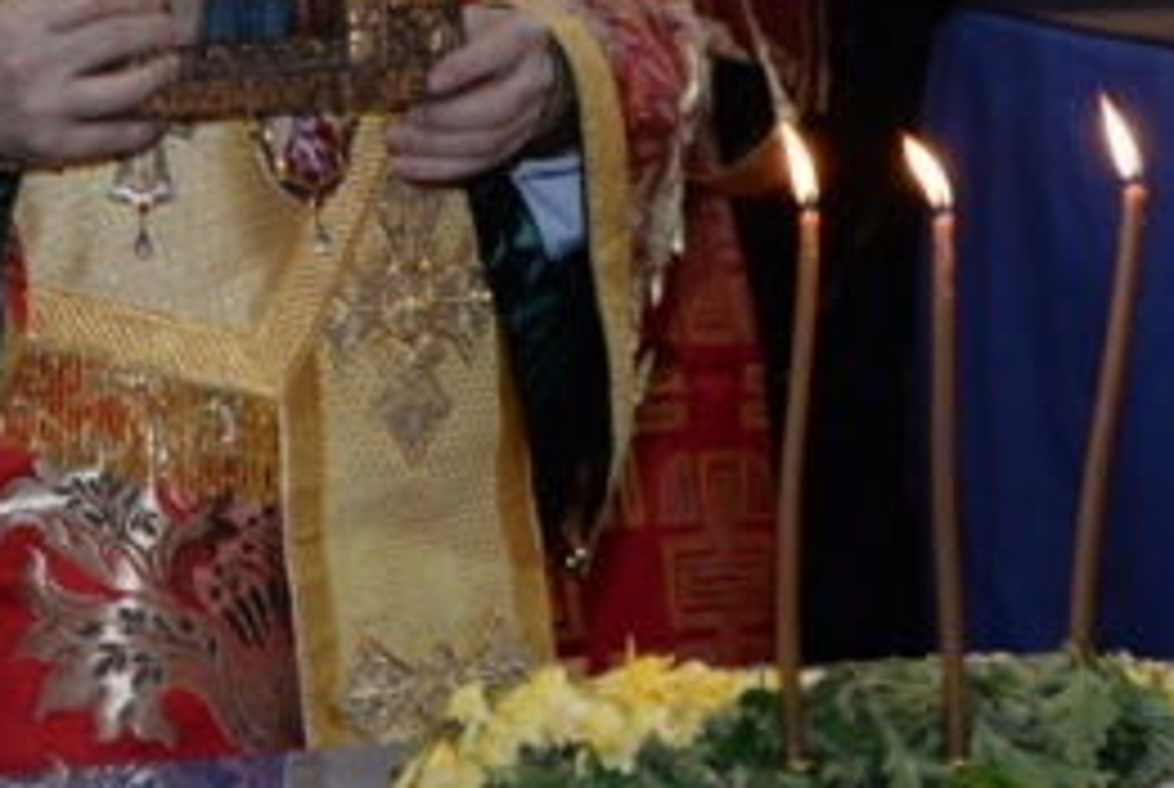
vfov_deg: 5.4
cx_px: 63
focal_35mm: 257
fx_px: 8395
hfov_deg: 8.0
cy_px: 11
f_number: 5.6
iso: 1000
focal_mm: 70
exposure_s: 1/60
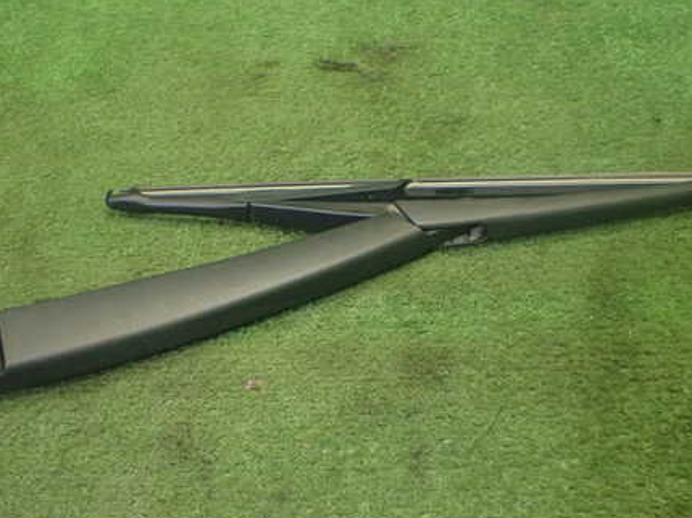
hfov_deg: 44.7
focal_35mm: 42
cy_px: 310
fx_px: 839
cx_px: 300
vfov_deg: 34.2
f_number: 2.3
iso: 500
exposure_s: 1/125
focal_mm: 5.4
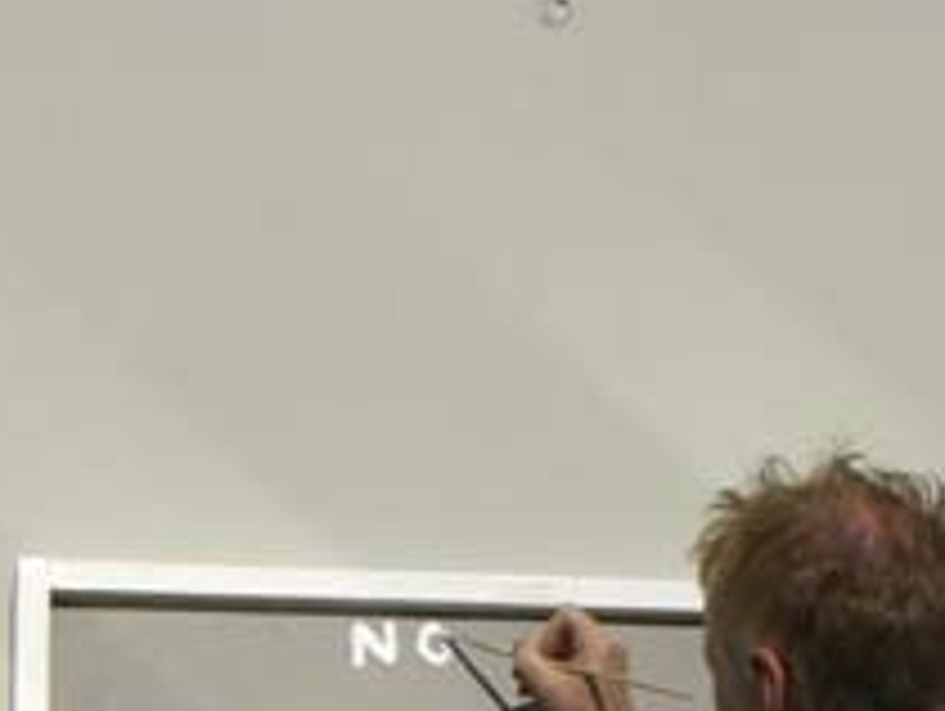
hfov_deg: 12.6
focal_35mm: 157
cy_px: 808
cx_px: 558
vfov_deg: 9.4
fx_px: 4291
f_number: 5.8
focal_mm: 10.7
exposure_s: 1/1600
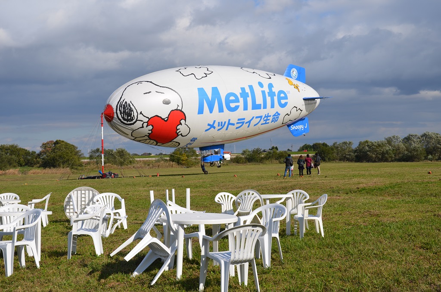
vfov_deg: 26.4
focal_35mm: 51
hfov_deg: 39.0
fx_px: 623
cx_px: 220
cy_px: 146
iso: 100
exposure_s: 1/400
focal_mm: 34
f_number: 10
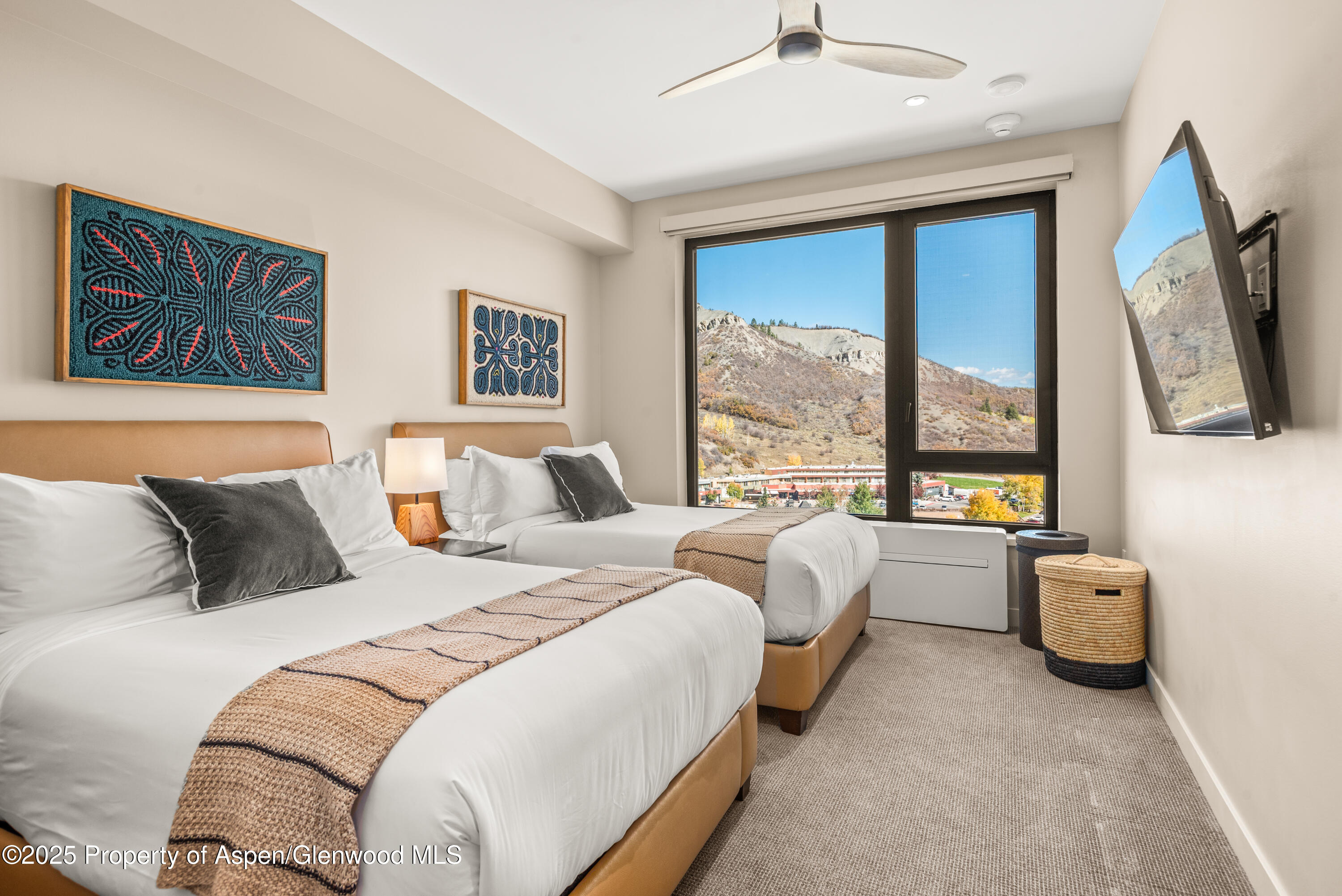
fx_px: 708
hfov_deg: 86.9
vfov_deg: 64.6
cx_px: 671
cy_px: 448
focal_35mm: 19
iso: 400
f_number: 9
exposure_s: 1/6
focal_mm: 19
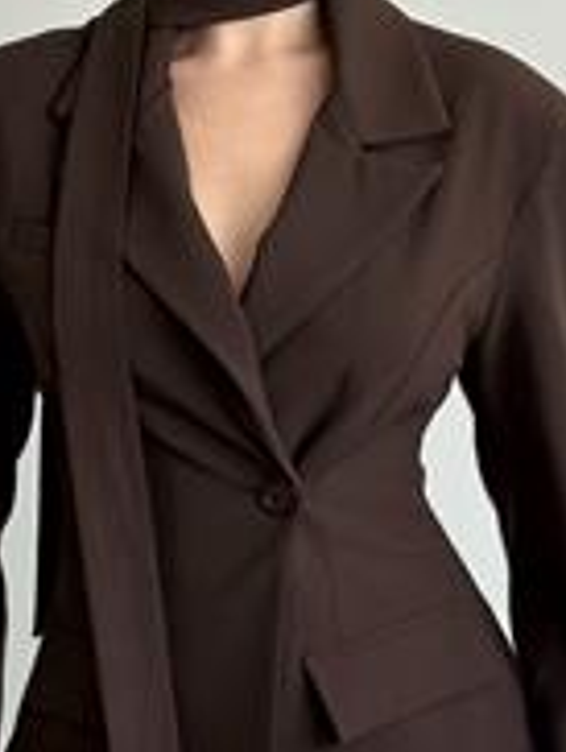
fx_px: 3306
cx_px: 277
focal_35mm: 152
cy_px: 304
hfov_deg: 9.8
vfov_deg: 13.0
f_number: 1.6
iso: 32
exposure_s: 1/170
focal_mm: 5.96
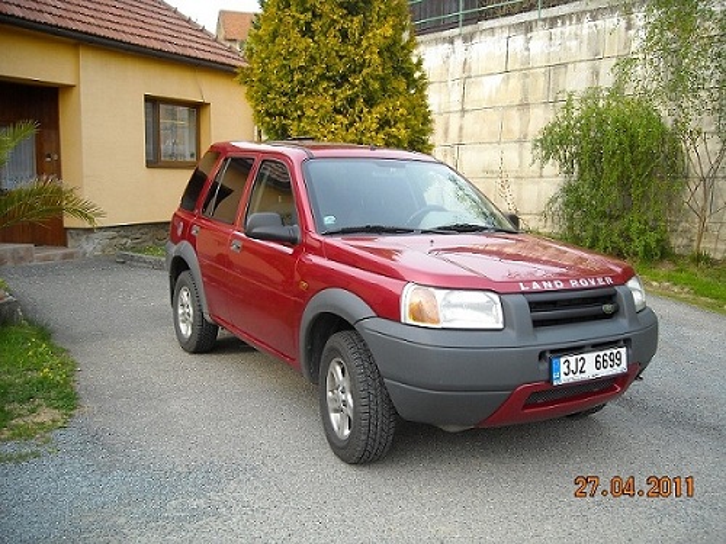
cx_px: 363
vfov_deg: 40.7
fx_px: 734
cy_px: 272
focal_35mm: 35
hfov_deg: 52.6
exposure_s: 1/209
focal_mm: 5.7
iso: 64
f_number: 2.8
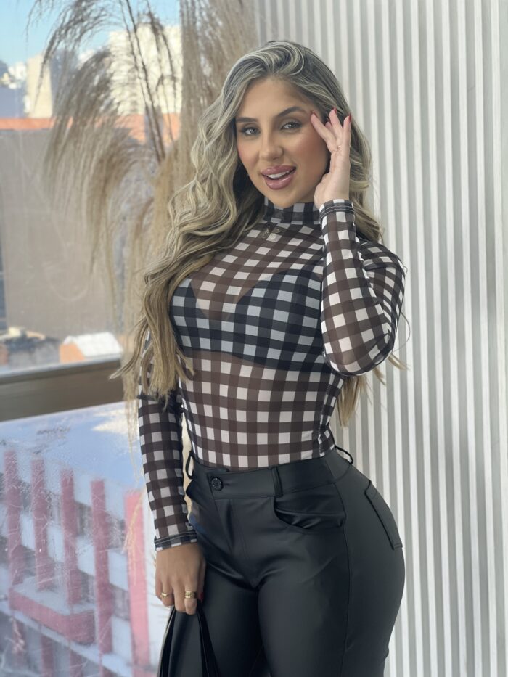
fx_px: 1506
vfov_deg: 25.3
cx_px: 254
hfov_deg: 19.1
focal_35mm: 77
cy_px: 338
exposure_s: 1/120
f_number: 2.8
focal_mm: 9
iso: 100
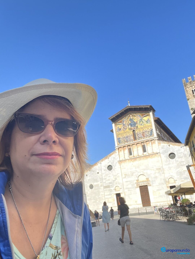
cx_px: 98
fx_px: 225
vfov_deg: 60.0
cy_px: 130
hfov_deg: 46.8
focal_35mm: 30
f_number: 2.2
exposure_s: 1/280
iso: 32
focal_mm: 2.71
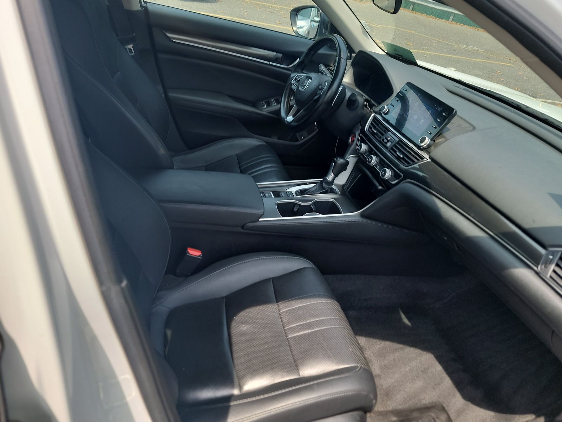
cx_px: 281
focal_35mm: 24
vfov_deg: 56.8
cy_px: 211
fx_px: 390
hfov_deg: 71.6
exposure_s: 1/176
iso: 50
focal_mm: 6.7
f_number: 1.8
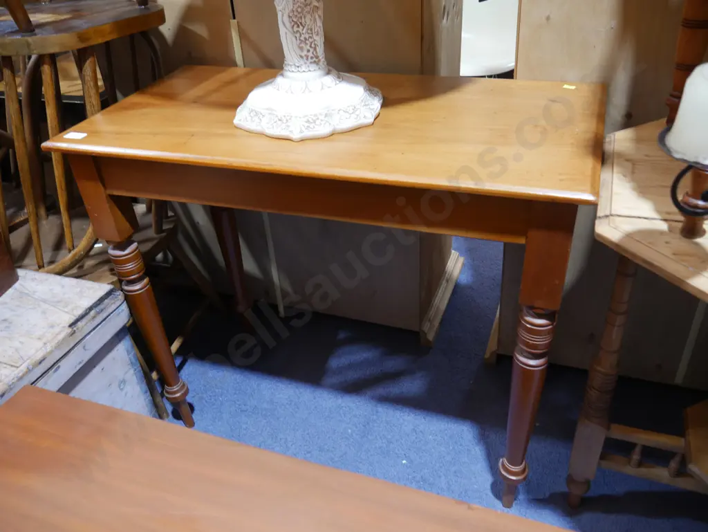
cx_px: 354
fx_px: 573
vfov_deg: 49.8
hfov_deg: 63.4
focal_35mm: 28
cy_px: 266
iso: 640
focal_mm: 14
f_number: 3.5
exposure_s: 1/60
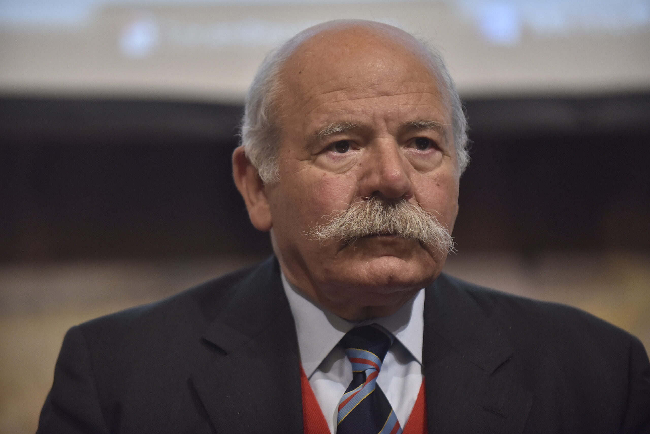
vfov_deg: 6.9
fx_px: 3612
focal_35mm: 200
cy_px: 217
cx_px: 325
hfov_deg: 10.3
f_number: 4.5
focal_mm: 200
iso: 2000
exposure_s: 1/160
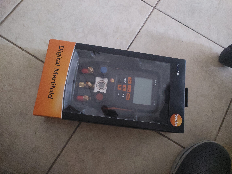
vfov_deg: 53.1
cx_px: 116
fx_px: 174
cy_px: 87
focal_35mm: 26
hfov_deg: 67.3
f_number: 1.8
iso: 1008
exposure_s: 1/10
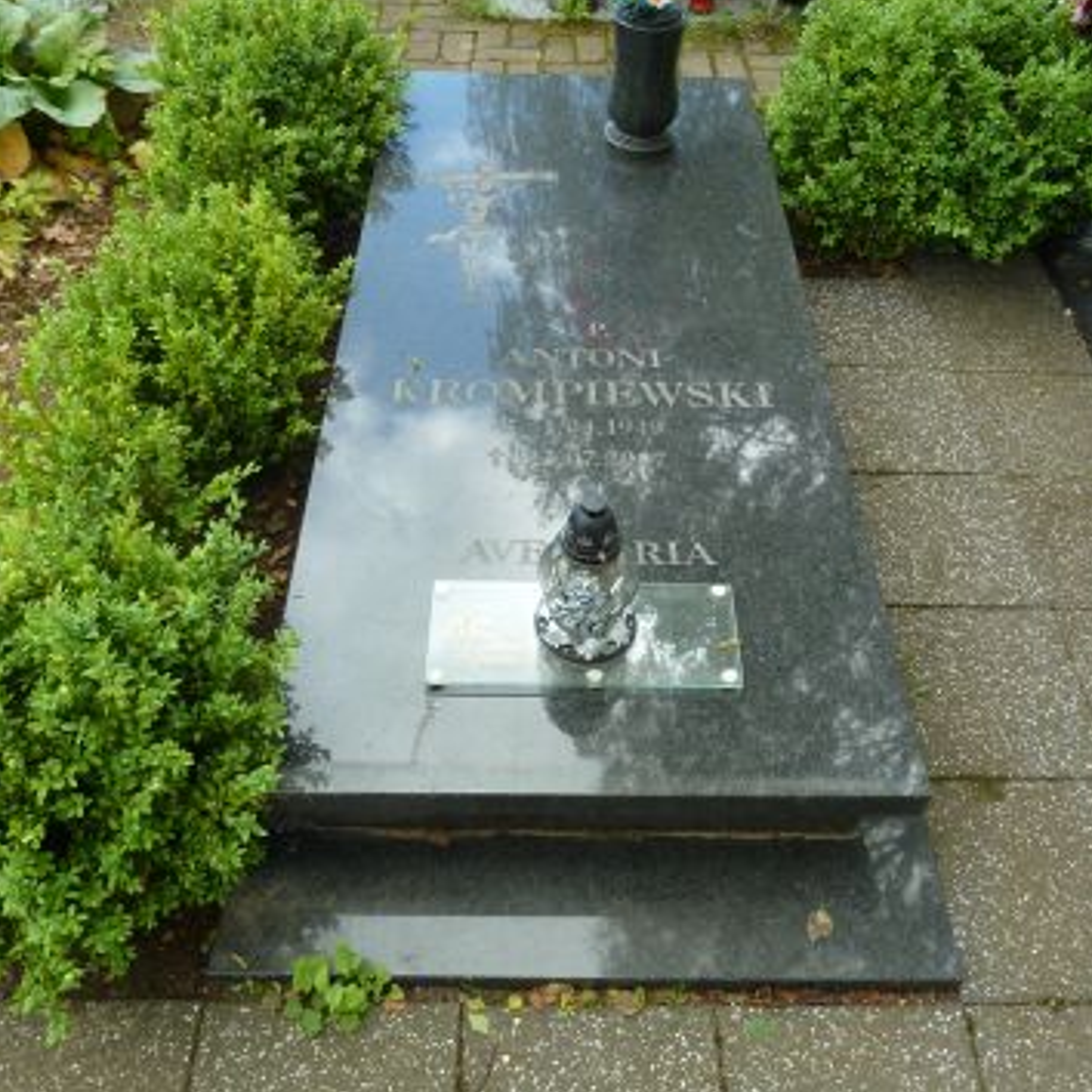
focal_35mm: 30
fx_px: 1071
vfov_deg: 53.8
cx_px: 546
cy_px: 457
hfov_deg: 54.0
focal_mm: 4.1
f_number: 3.3
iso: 80
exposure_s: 1/80
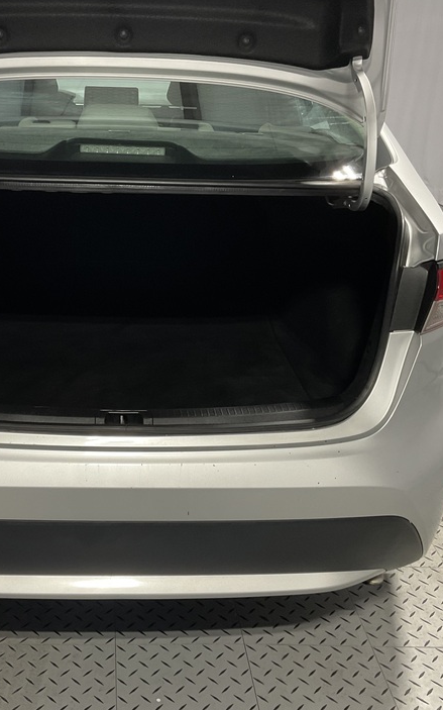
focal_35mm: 42
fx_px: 812
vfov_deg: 47.2
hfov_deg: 30.2
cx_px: 132
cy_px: 353
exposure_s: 1/60
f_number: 1.8
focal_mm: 3
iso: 50
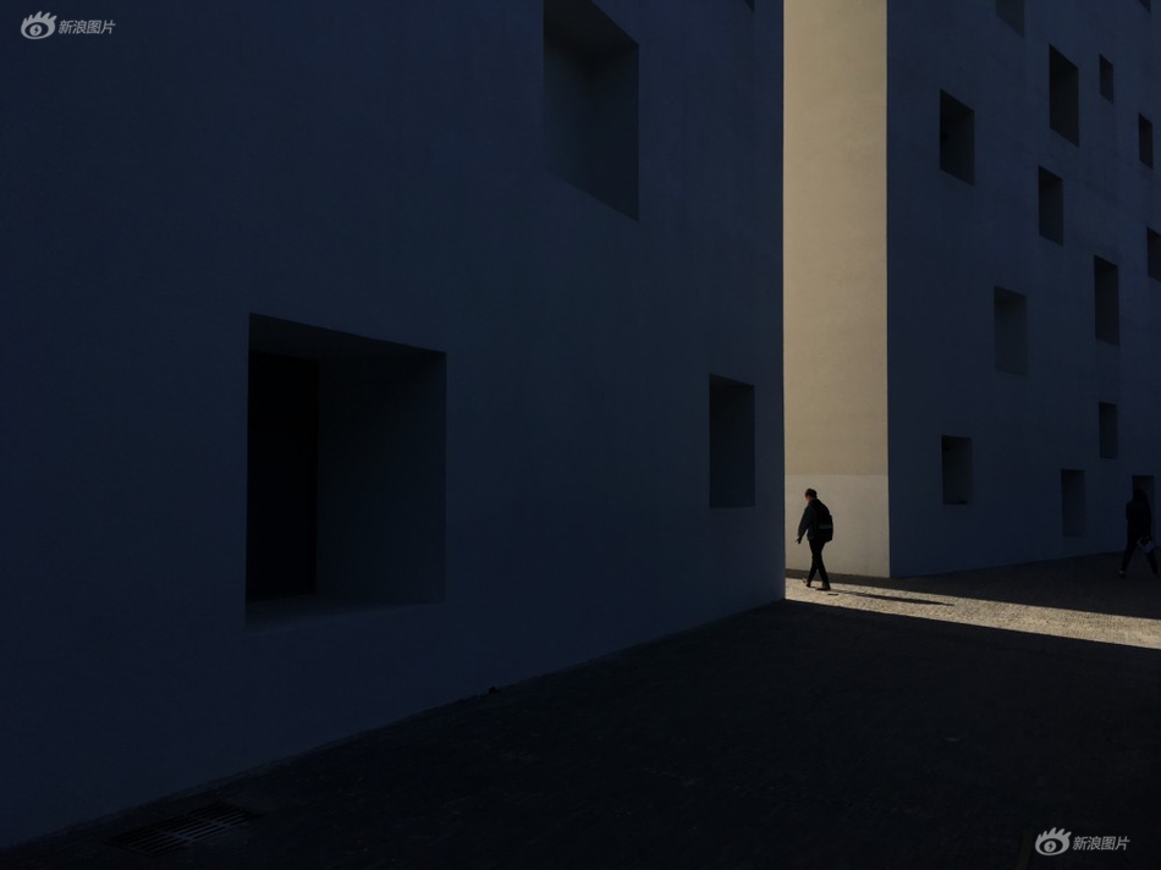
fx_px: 972
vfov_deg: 48.2
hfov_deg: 61.7
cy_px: 435
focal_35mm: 29
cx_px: 580
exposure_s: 1/3497
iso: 25
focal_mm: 4.15
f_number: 2.2
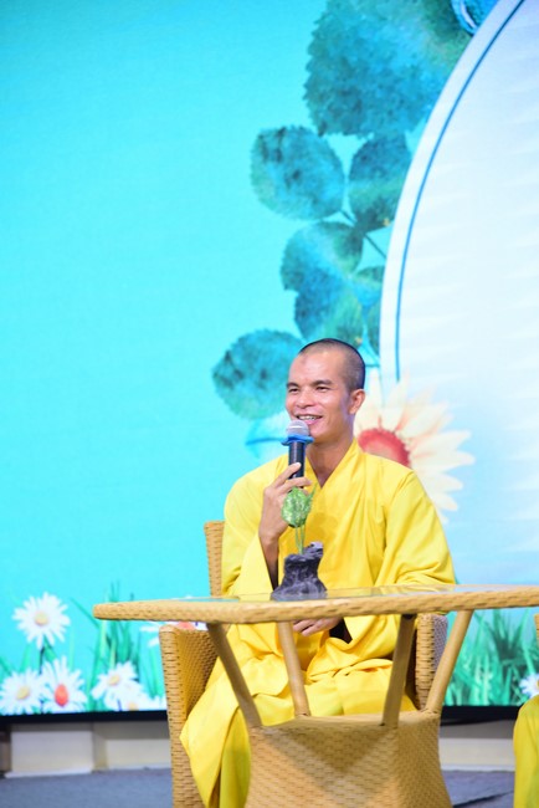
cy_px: 404
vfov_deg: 17.1
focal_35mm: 120
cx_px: 270
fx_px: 2692
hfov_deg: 11.4
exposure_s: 1/50
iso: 1000
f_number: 4
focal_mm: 120
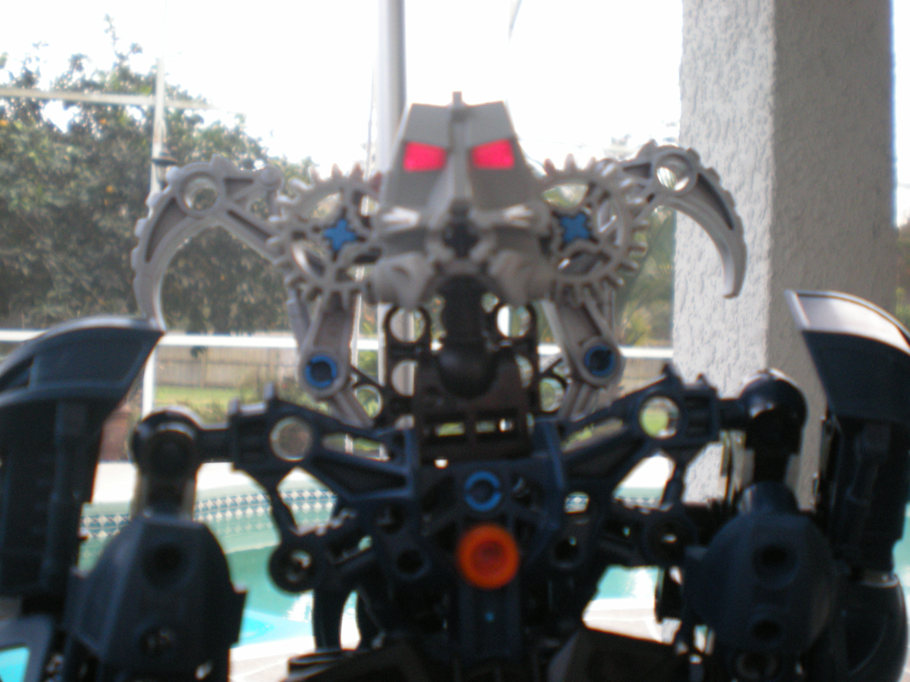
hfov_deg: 49.0
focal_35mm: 38
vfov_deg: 37.7
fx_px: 999
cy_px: 341
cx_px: 455
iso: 200
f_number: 3.1
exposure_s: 1/52
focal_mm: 6.3
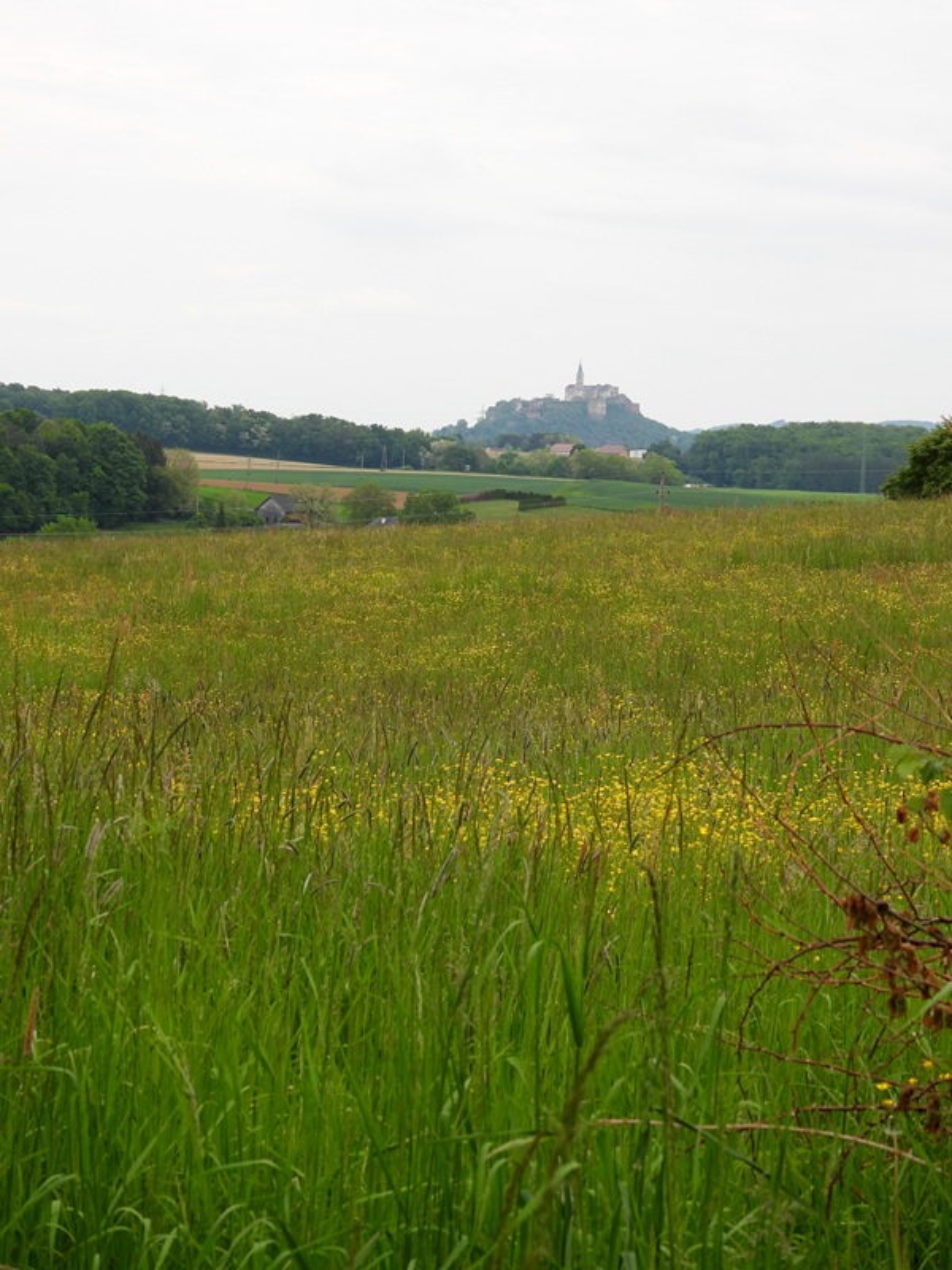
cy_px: 635
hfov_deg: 17.4
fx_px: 3117
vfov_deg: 23.0
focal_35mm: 85
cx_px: 476
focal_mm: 15.2
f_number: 4
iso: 100
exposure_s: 1/400
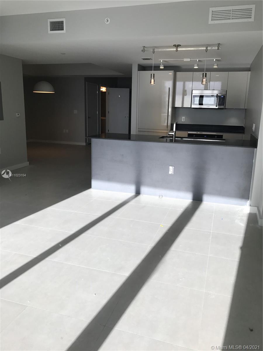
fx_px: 284
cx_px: 132
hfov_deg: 49.7
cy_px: 176
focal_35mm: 28
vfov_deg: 63.4
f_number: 1.8
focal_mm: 3.99
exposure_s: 1/198
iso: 20
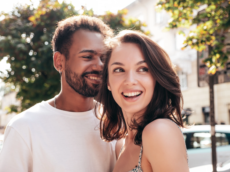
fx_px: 478
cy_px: 86
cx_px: 115
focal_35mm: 72
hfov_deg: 27.0
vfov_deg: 20.4
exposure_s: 1/200
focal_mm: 35
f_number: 3.2
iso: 100
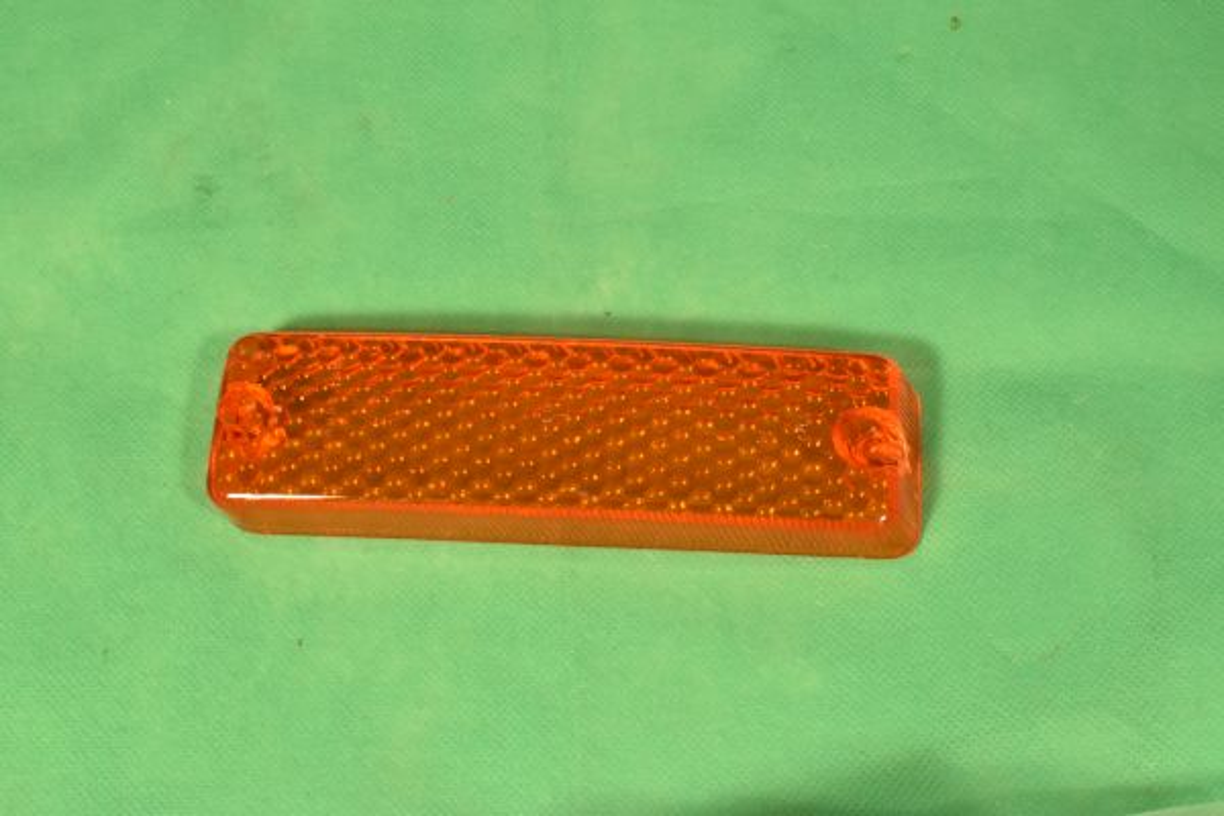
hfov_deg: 31.9
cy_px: 408
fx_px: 2142
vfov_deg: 21.6
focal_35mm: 63
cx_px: 612
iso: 1600
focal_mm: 42
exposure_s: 1/60
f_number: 20
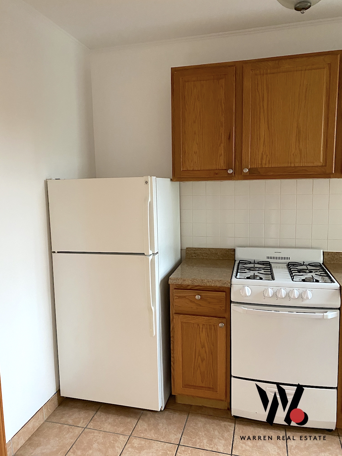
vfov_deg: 67.3
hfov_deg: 53.1
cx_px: 171
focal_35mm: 26
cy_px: 228
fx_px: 343
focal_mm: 4.25
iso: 400
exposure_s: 1/40
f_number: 1.8
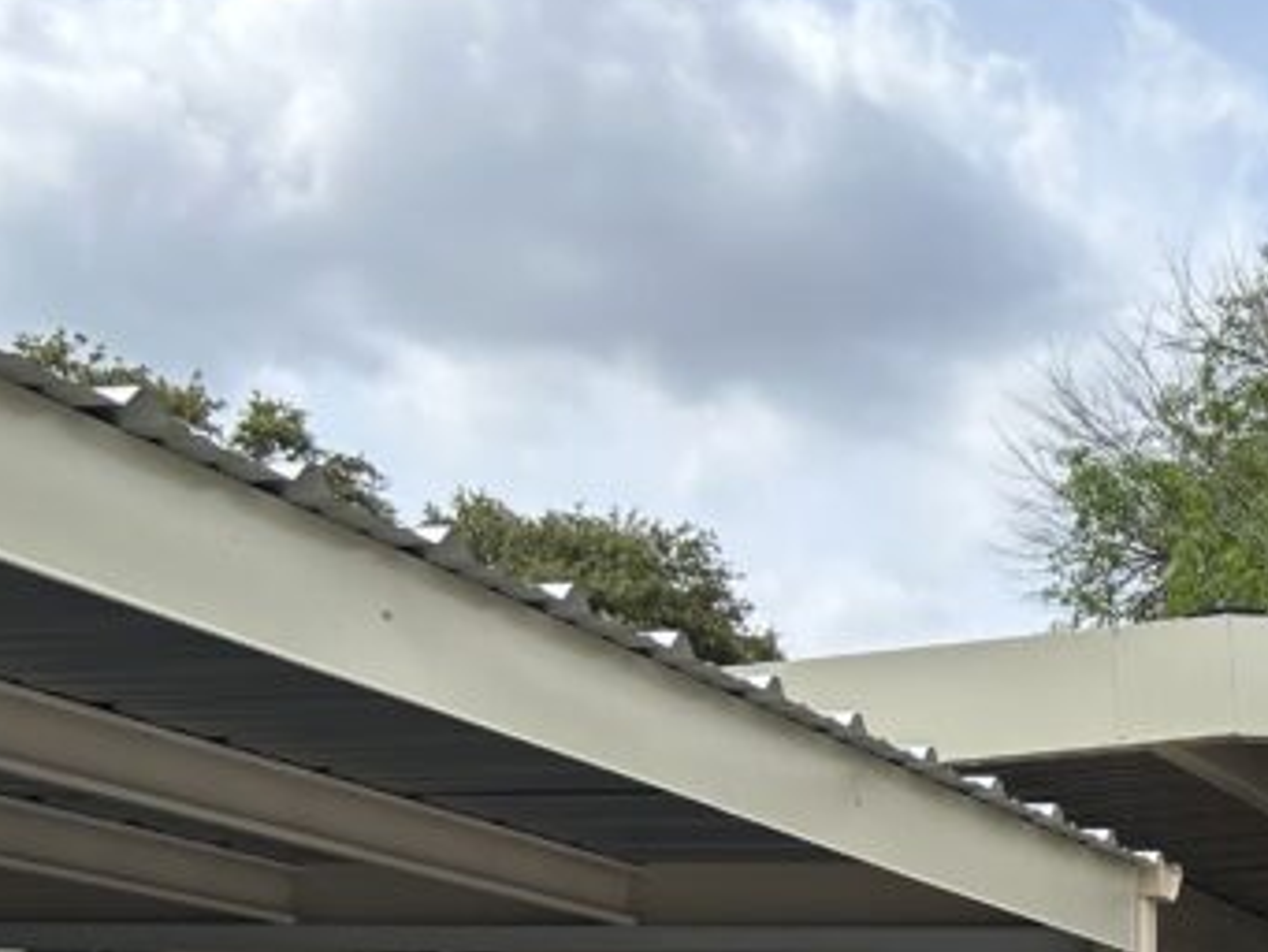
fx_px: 2858
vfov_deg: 17.7
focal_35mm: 78
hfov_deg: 22.1
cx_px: 1703
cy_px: 1253
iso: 50
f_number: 1.5
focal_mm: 5.7
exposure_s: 1/1669
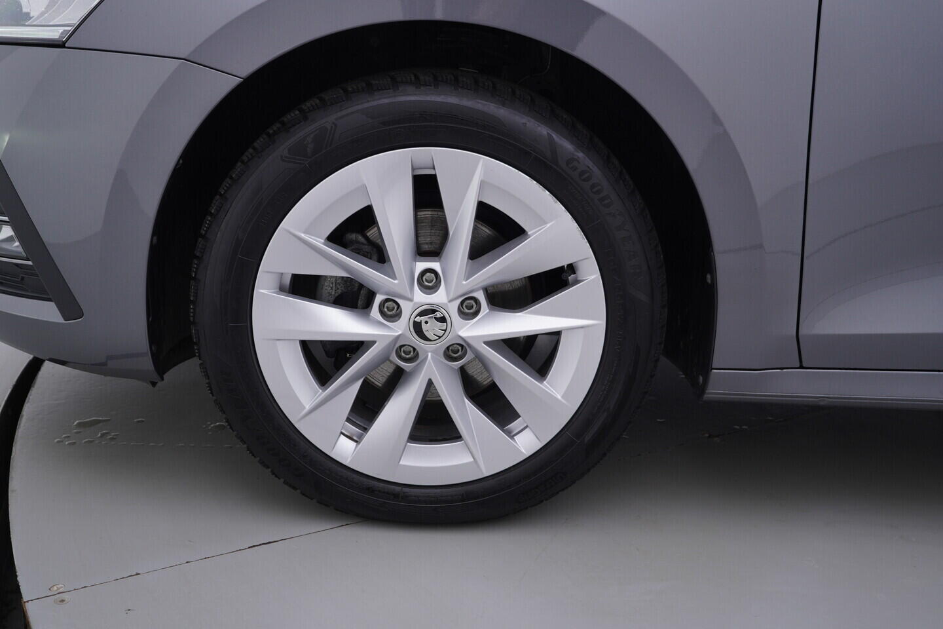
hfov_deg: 53.1
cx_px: 472
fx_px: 943
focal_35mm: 36
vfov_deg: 36.9
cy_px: 314
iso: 125
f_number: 4
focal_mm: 24
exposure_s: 1/80
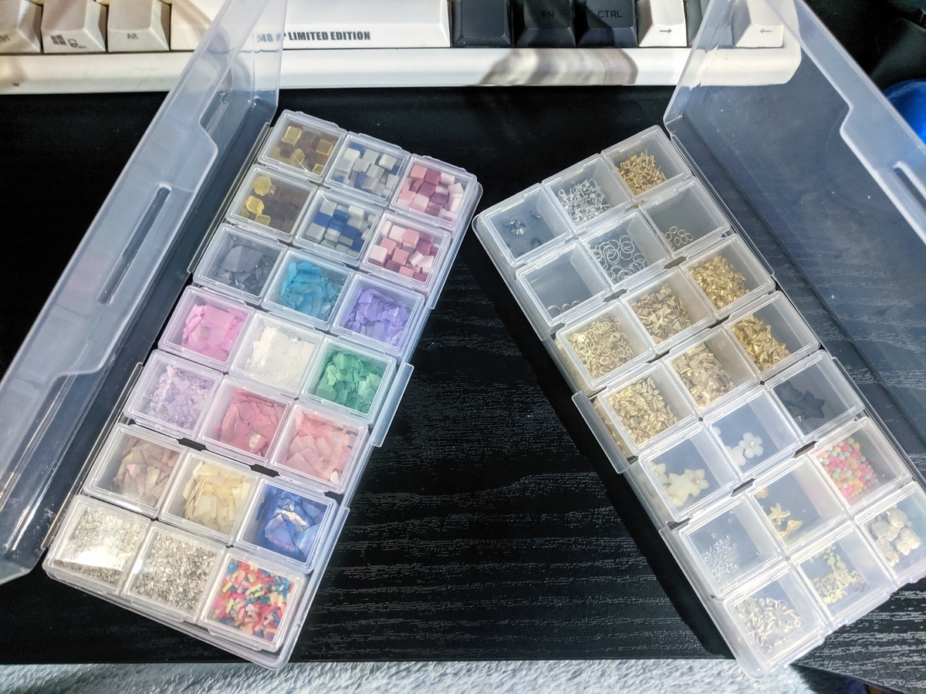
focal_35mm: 26
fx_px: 696
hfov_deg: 67.3
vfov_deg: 53.1
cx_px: 463
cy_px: 347
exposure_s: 1/40
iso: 498
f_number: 2
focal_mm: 4.67
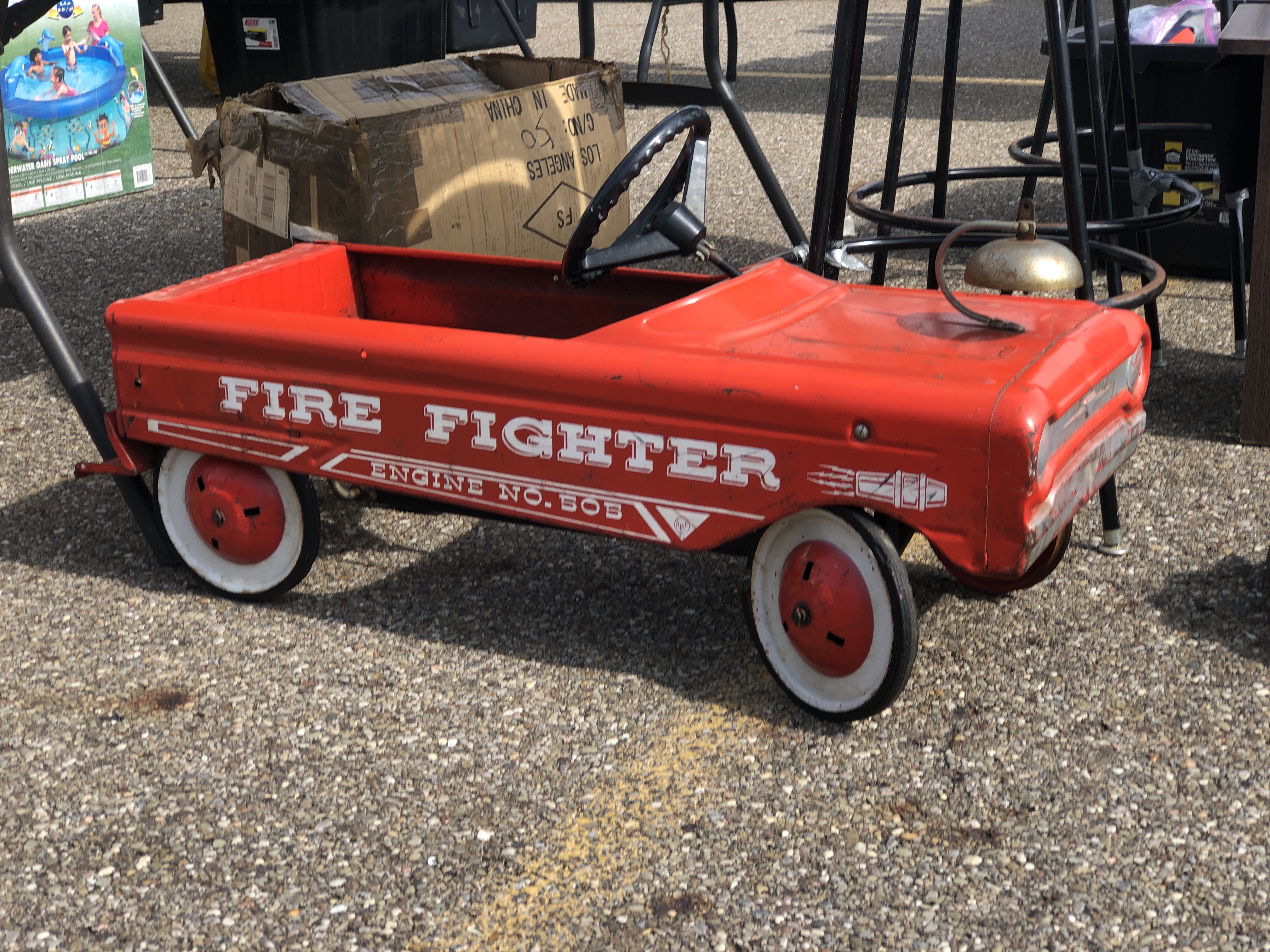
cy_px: 476
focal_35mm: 57
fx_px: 2091
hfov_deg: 33.8
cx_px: 635
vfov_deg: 25.7
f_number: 2.8
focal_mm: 6.6
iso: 20
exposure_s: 1/287
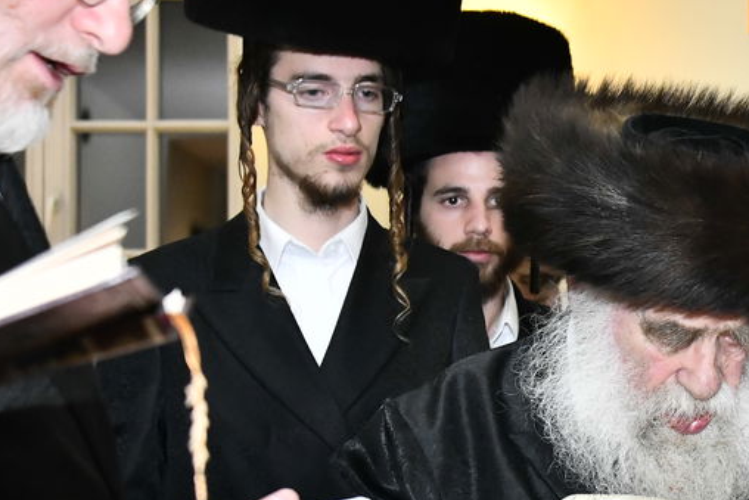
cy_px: 426
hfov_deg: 16.2
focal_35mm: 124
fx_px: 2580
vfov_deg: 11.0
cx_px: 711
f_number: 5
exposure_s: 1/125
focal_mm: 45
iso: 2000
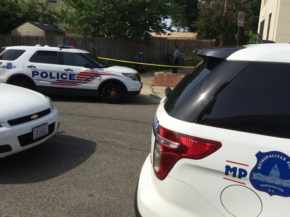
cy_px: 108
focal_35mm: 29
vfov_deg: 48.2
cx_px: 145
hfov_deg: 61.7
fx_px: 243
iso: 32
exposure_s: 1/2415
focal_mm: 4.15
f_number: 2.2
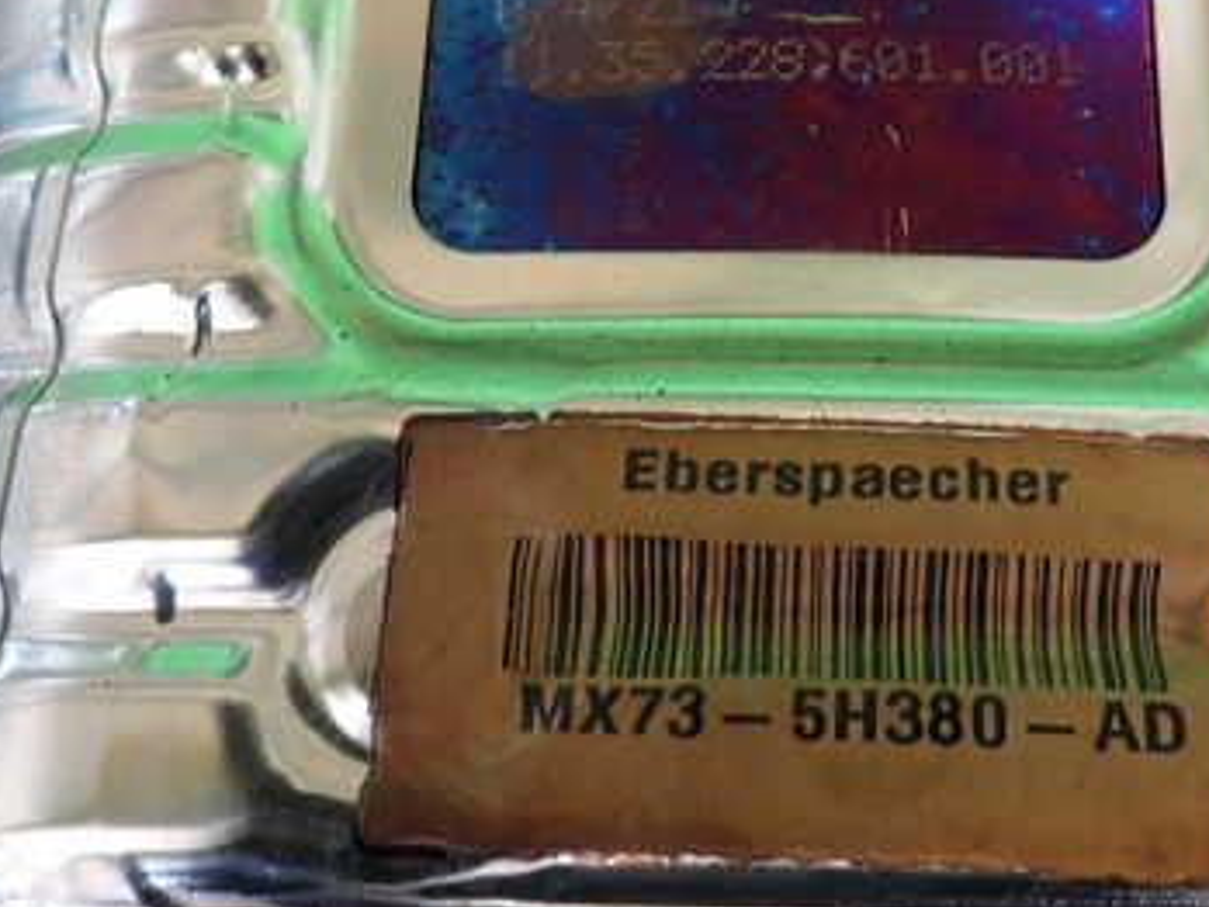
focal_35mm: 43
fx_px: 1502
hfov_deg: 43.3
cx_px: 793
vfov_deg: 33.3
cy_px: 294
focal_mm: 4.5
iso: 200
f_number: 2
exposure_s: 1/50
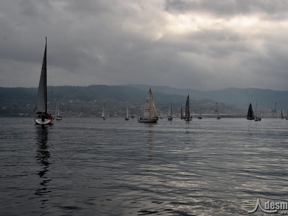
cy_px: 108
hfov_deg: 34.3
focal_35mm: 56
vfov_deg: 26.1
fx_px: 466
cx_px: 159
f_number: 8
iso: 100
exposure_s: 1/250
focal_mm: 34
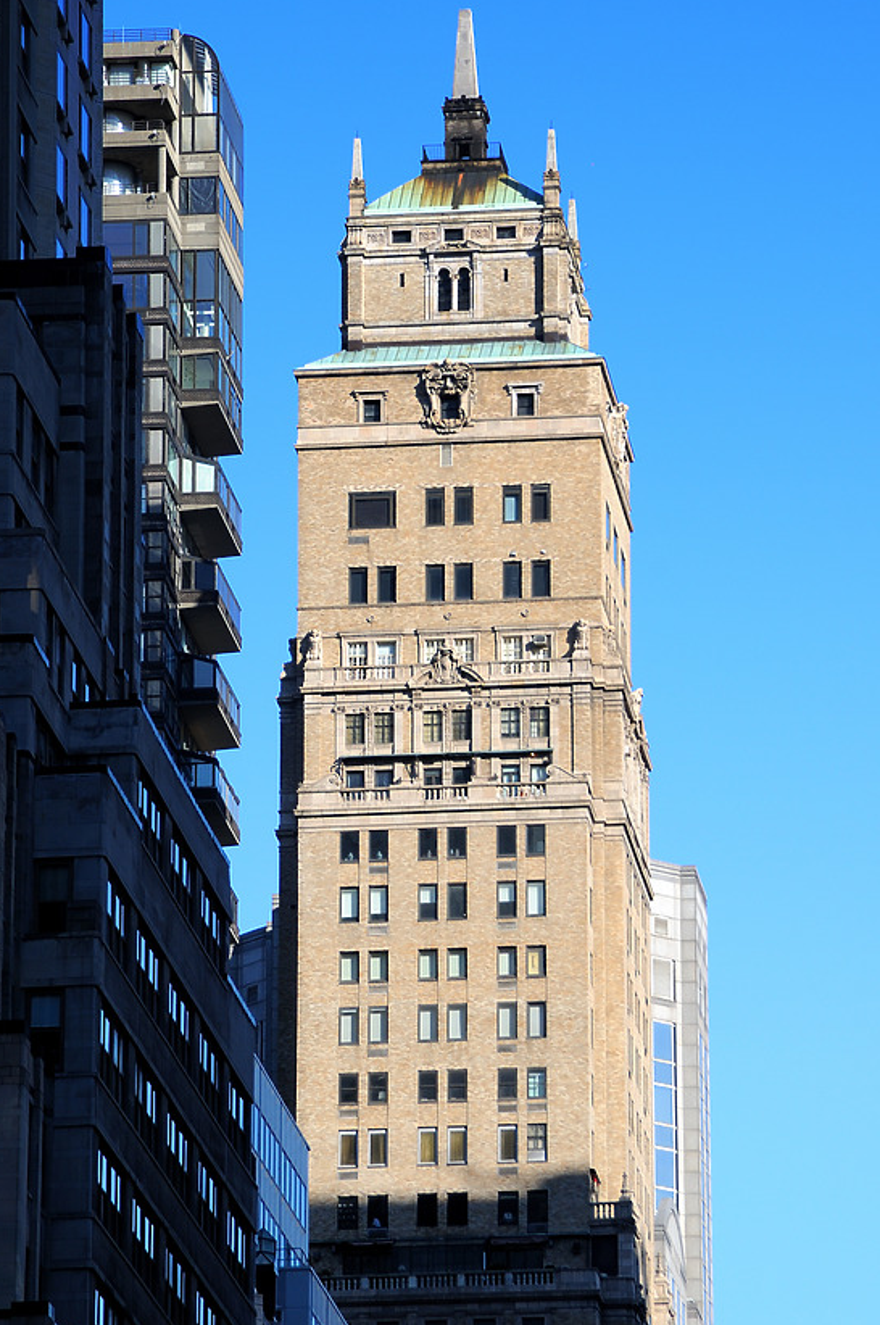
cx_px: 472
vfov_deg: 10.5
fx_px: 7241
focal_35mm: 197
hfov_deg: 7.0
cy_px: 688
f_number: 9
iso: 200
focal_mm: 120
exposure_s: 1/250
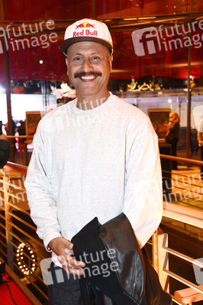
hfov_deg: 26.9
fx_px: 424
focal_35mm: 50
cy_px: 152
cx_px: 102
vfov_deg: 39.6
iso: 2500
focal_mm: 50
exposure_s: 1/80
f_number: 5.6
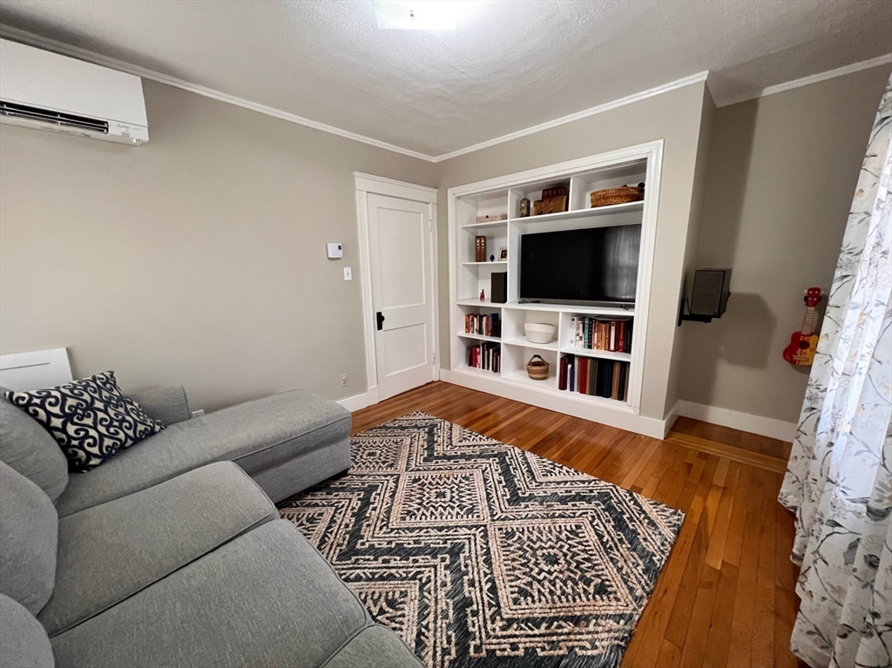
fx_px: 335
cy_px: 334
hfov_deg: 106.2
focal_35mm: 13
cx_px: 446
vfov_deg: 89.9
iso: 400
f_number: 1.8
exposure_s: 1/60
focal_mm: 1.57
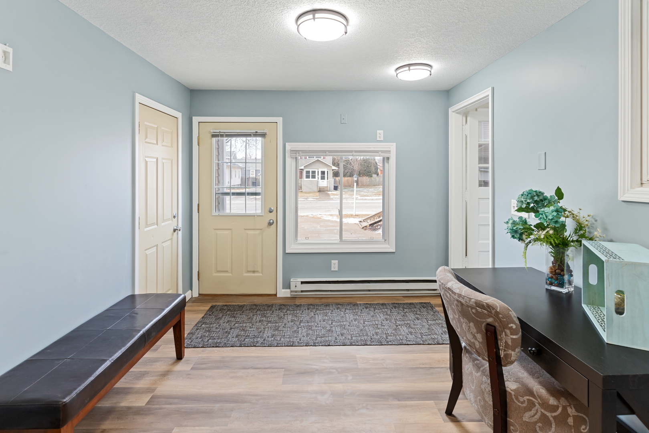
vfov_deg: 70.4
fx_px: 306
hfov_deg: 93.3
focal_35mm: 17
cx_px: 324
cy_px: 216
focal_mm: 17
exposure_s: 1/15
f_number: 5
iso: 400
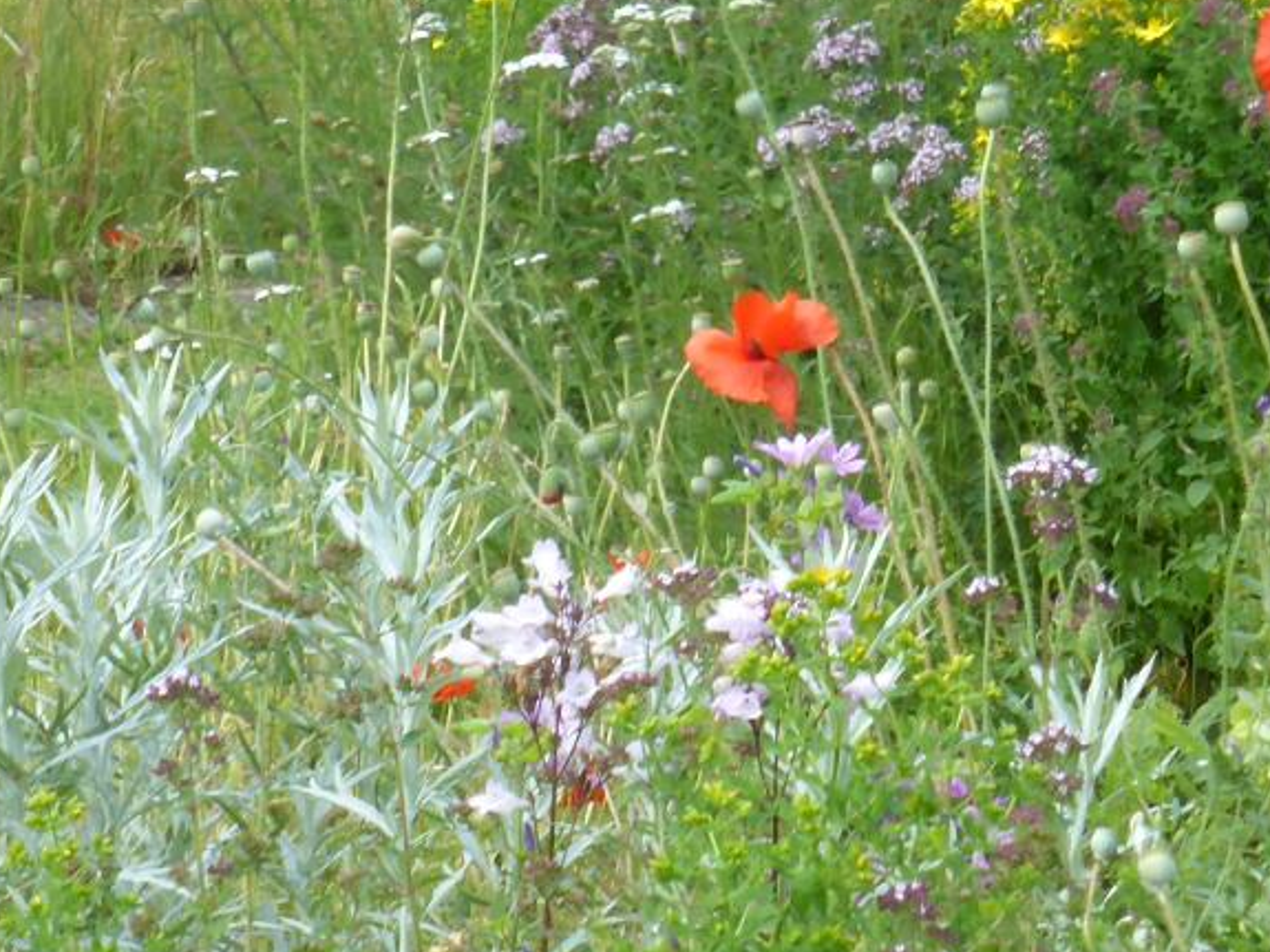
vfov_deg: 5.9
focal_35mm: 253
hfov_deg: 7.8
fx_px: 9280
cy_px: 167
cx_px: 780
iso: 100
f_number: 5.2
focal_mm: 16.1
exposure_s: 1/100
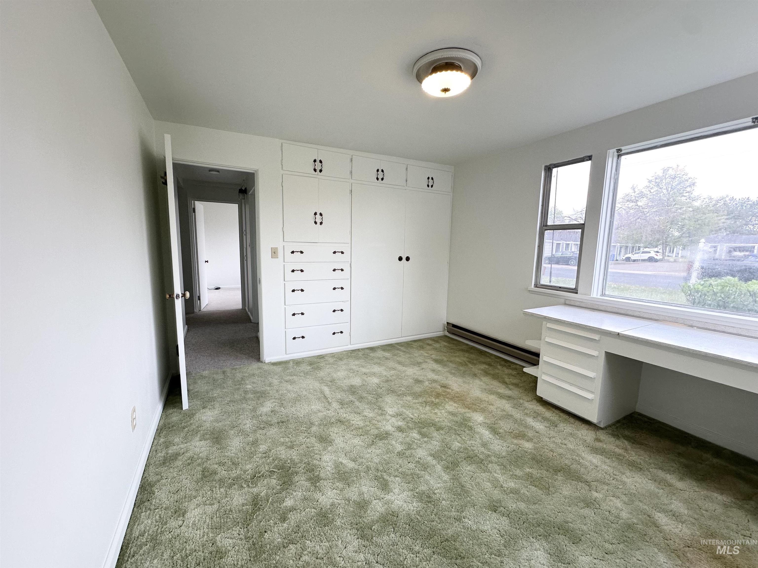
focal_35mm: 14
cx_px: 379
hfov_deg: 102.1
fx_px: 307
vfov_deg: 85.7
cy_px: 284
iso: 125
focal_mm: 2.22
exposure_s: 1/120
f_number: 2.2
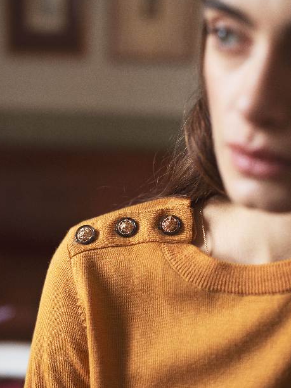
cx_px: 144
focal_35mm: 55
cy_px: 185
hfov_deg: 26.6
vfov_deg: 34.9
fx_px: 616
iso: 800
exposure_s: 1/125
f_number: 2.8
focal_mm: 50
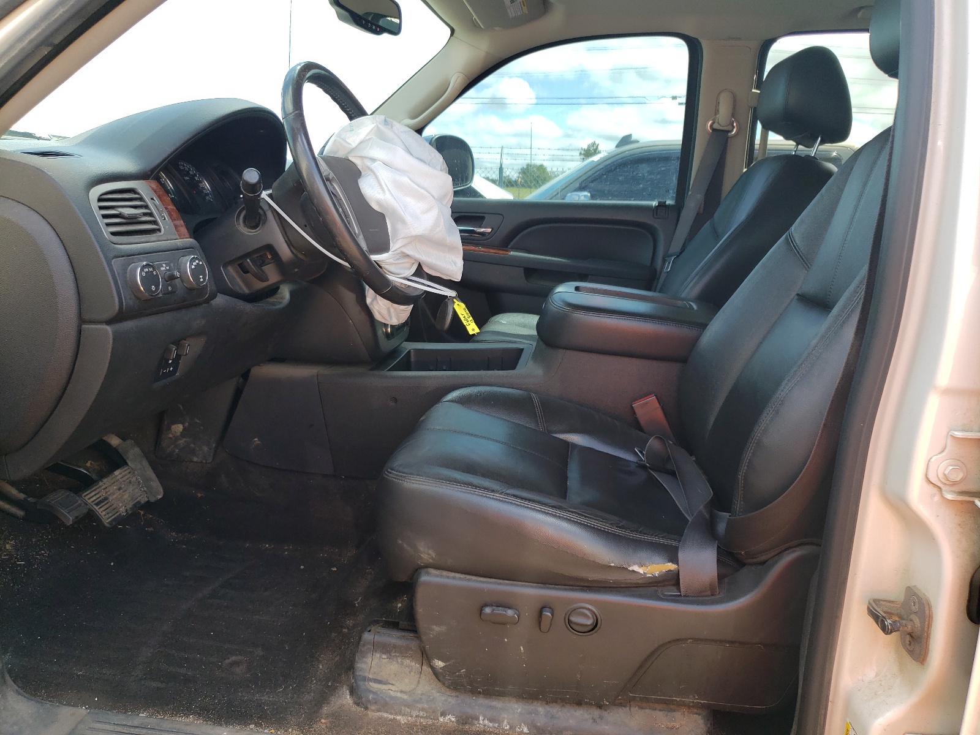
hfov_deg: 67.3
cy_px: 368
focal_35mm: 26
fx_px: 736
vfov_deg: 53.1
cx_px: 490
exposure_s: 1/312
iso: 50
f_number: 1.5
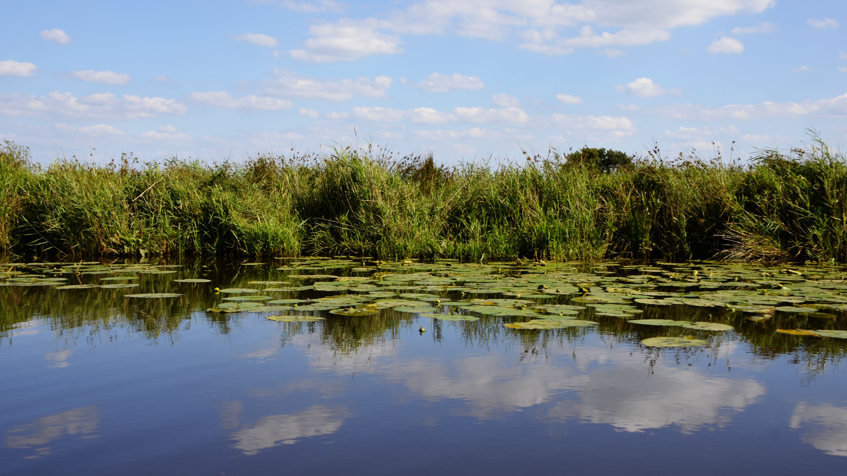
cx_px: 423
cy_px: 224
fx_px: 988
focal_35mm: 44
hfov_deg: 46.4
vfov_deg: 27.1
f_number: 8
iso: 110
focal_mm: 28
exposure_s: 1/250
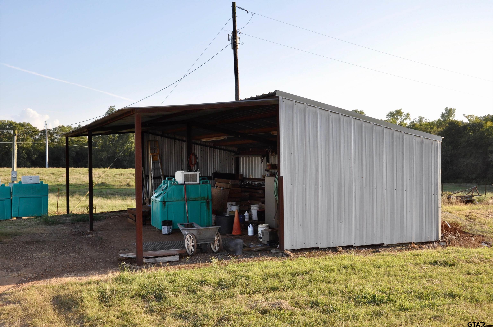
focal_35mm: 38
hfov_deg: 51.3
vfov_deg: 35.4
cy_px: 164
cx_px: 246
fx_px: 513
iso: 200
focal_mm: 25
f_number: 9
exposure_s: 1/200
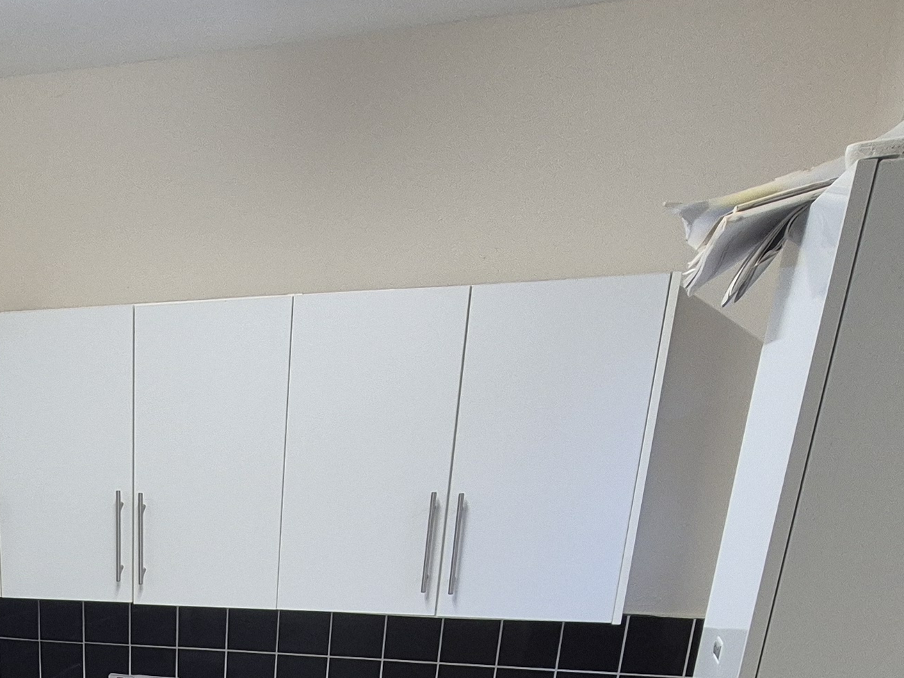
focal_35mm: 40
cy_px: 928
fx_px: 1045
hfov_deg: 42.2
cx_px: 60
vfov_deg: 28.2
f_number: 2.2
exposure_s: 1/50
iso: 160
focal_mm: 2.2
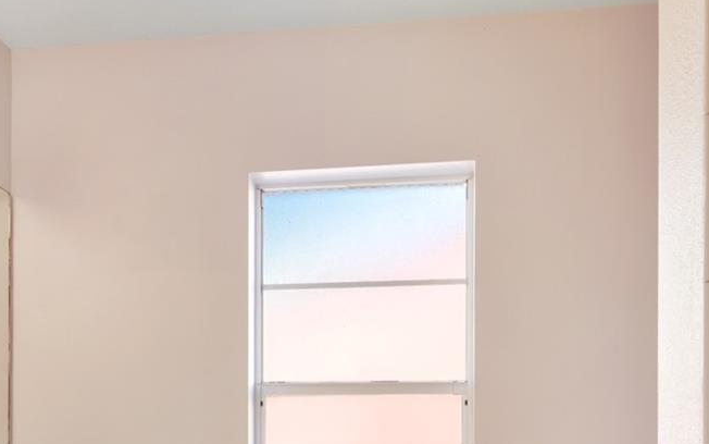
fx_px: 677
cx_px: 343
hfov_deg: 55.3
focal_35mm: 35
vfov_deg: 32.7
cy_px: 464
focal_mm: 14
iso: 250
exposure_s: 1/25
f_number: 6.3
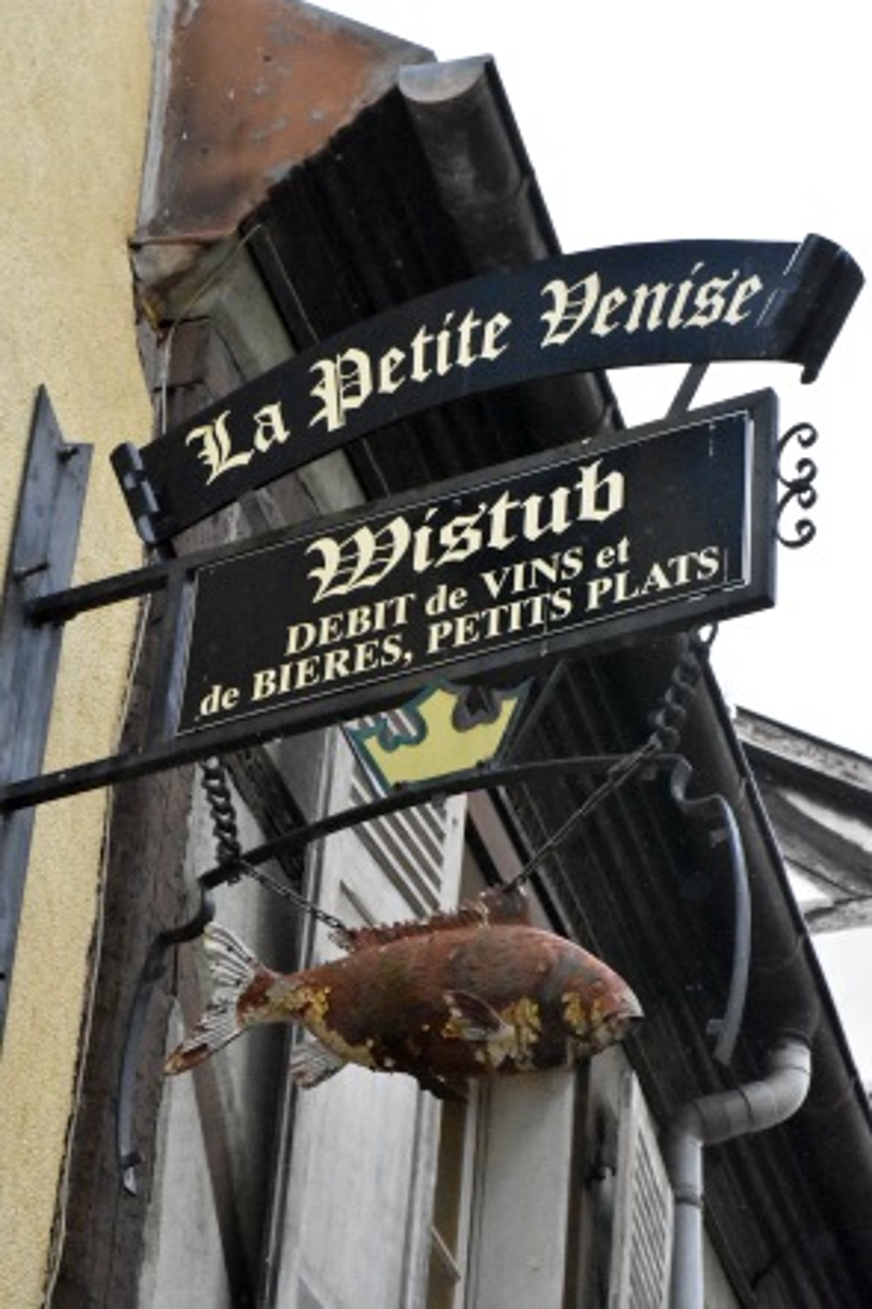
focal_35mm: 105
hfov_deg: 13.0
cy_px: 654
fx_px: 3818
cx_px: 436
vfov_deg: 19.5
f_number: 10
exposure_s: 1/8000
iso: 10000
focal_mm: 70
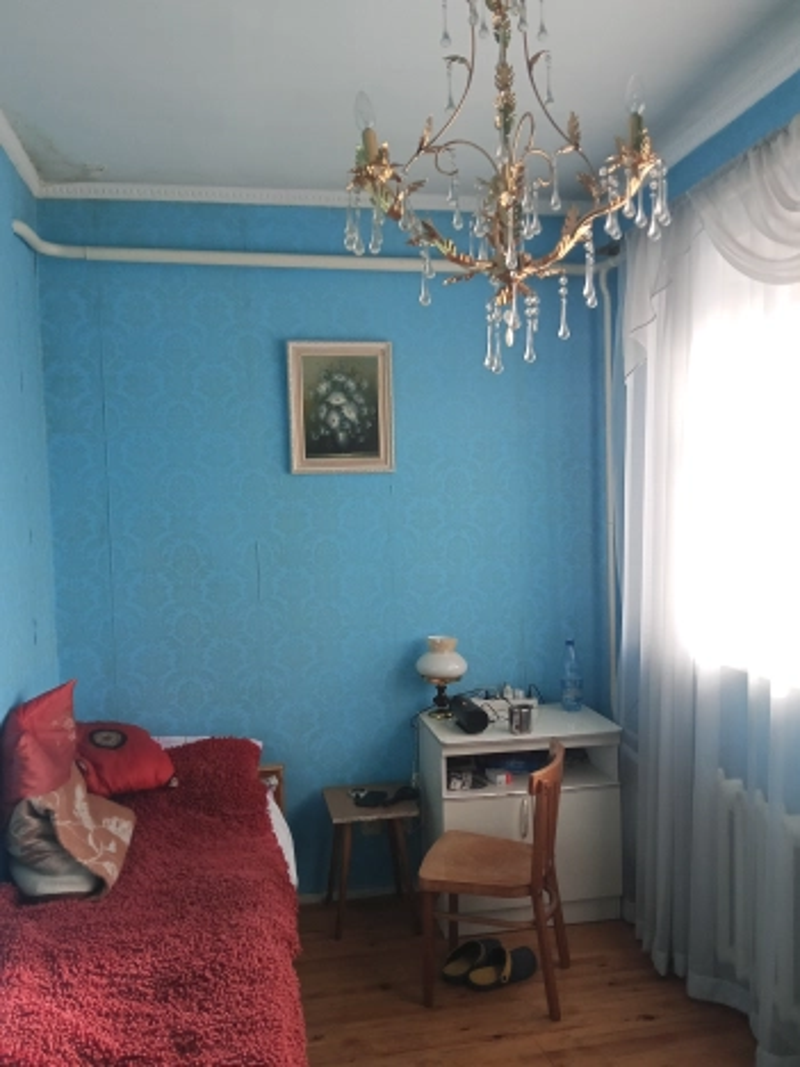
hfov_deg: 51.4
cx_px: 400
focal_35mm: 27
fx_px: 832
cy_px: 534
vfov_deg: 65.3
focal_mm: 3.98
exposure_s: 1/100
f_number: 1.8
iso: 250
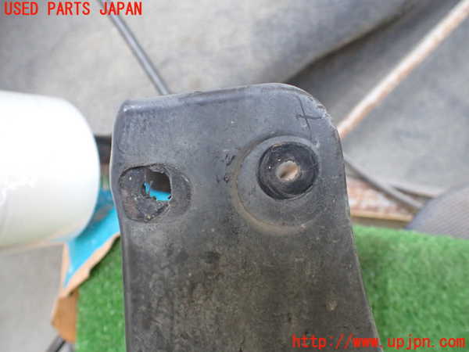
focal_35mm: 30
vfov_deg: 46.8
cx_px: 234
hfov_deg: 60.0
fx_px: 406
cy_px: 176
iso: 800
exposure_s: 1/125
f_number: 2.3
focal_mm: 5.4
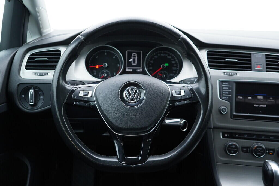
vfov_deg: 36.9
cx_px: 140
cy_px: 93
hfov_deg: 53.1
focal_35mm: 36
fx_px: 279
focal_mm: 24
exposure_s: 1/40
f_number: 2.8
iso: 250
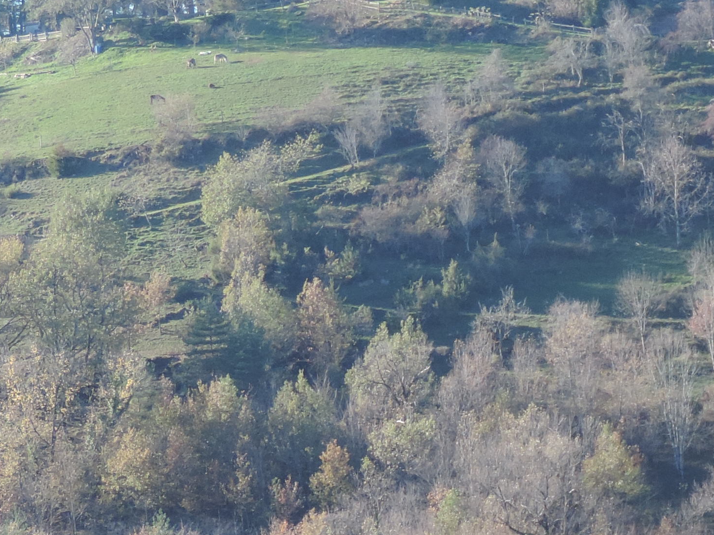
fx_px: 5177
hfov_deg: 7.9
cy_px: 465
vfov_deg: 5.9
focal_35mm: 251
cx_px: 627
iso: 80
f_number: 3.9
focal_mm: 13.3
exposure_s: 1/160
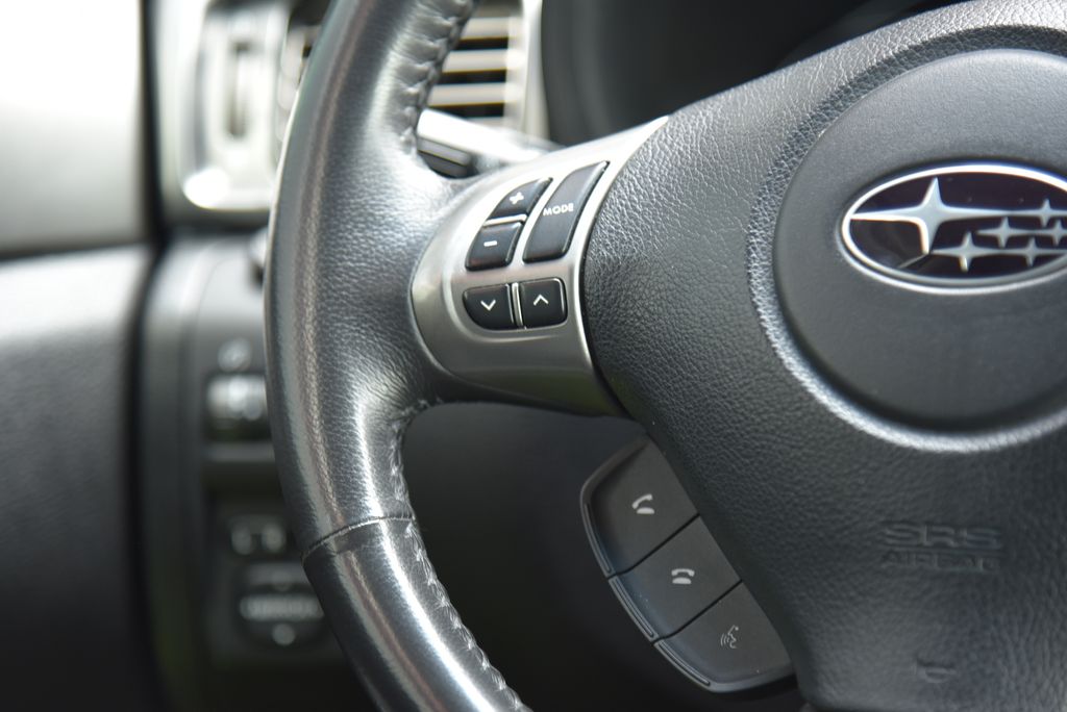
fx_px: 3559
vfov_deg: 11.4
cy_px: 356
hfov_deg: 17.1
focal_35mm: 120
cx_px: 534
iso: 500
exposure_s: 1/20
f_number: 4
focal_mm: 120
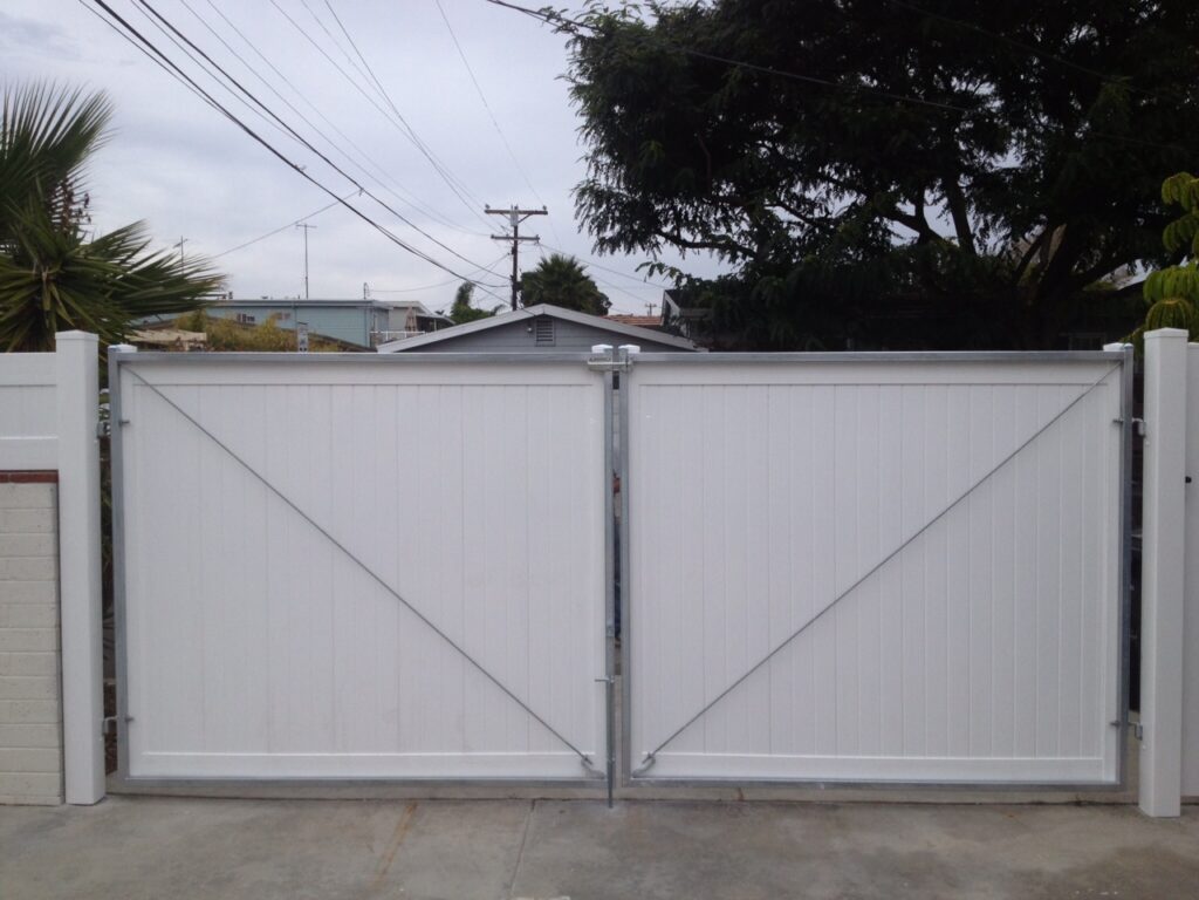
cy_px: 450
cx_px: 600
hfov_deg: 52.6
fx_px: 1212
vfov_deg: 40.7
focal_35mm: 35
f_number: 2.4
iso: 50
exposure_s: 1/400
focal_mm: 4.28
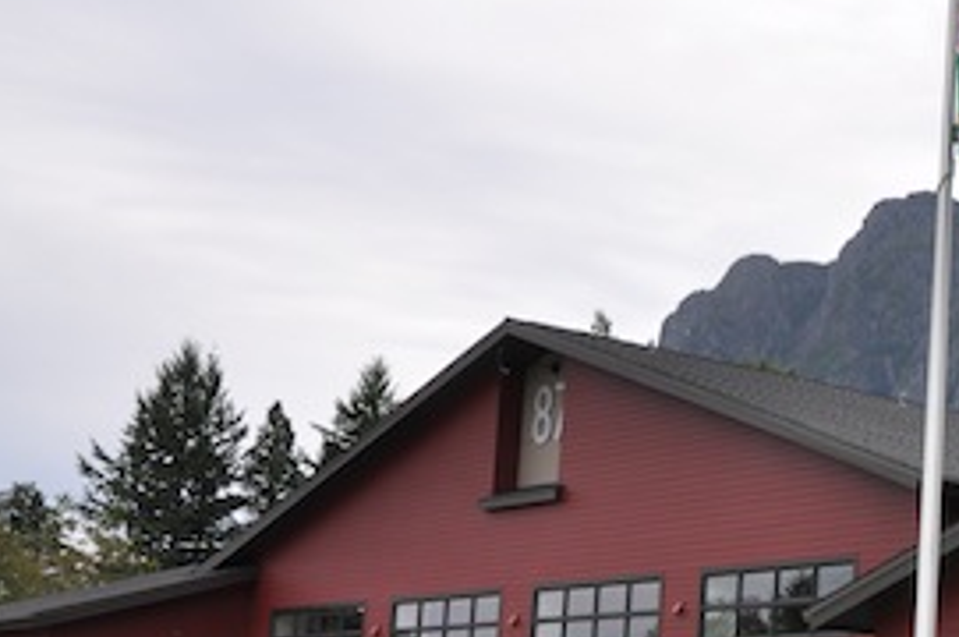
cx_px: 1047
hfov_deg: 23.1
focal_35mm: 83
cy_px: 536
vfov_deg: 16.2
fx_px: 2211
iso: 200
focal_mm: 25
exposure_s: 1/200
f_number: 10
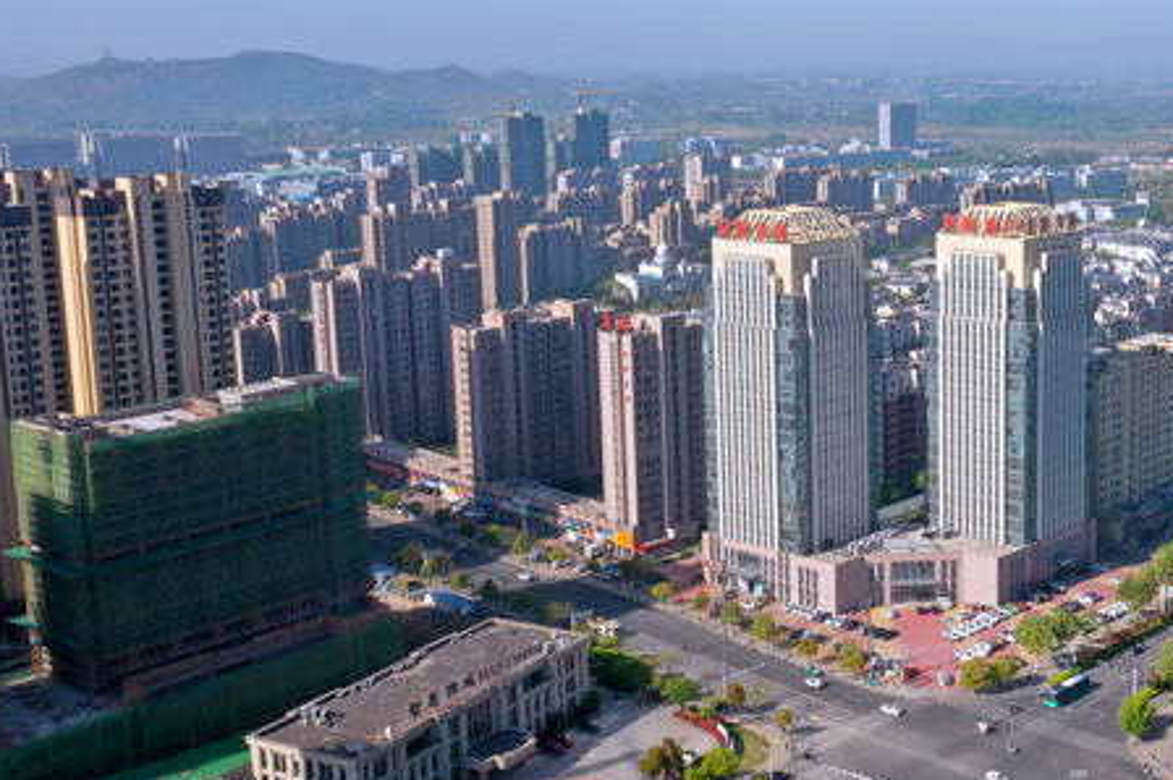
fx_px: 1628
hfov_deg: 38.4
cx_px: 911
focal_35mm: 50
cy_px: 336
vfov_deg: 26.9
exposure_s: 1/160
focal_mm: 10.26
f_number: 10
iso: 100
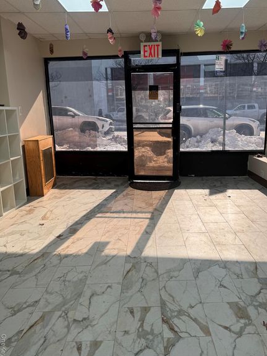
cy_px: 168
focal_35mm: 28
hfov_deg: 49.6
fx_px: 288
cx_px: 154
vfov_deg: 63.4
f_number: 1.78
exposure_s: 1/562
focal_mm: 6.76
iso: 80
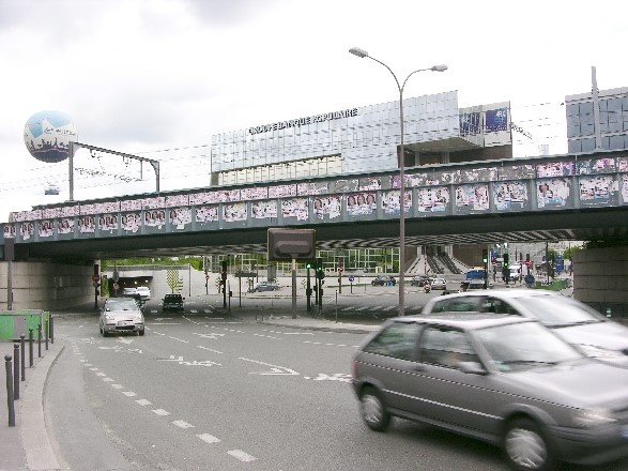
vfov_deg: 40.7
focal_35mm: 35
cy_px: 236
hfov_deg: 52.6
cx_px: 314
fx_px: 635
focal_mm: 8.9
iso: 50
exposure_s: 1/69.9
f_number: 6.3
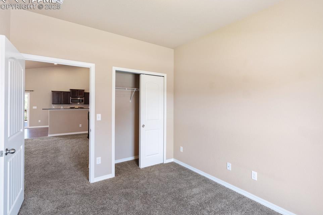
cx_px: 167
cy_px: 105
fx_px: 152
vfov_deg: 70.4
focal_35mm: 17
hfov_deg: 93.3
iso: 250
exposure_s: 1/2
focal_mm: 16
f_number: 10
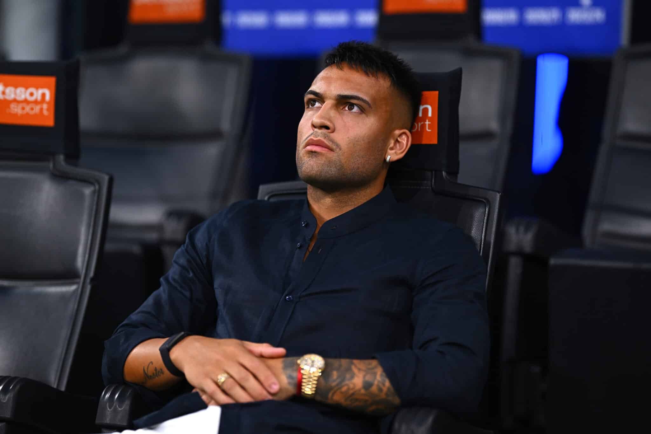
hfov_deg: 15.2
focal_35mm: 135
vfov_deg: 10.2
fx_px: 2441
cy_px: 217
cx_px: 326
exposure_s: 1/1600
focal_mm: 135
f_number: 1.8
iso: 1000
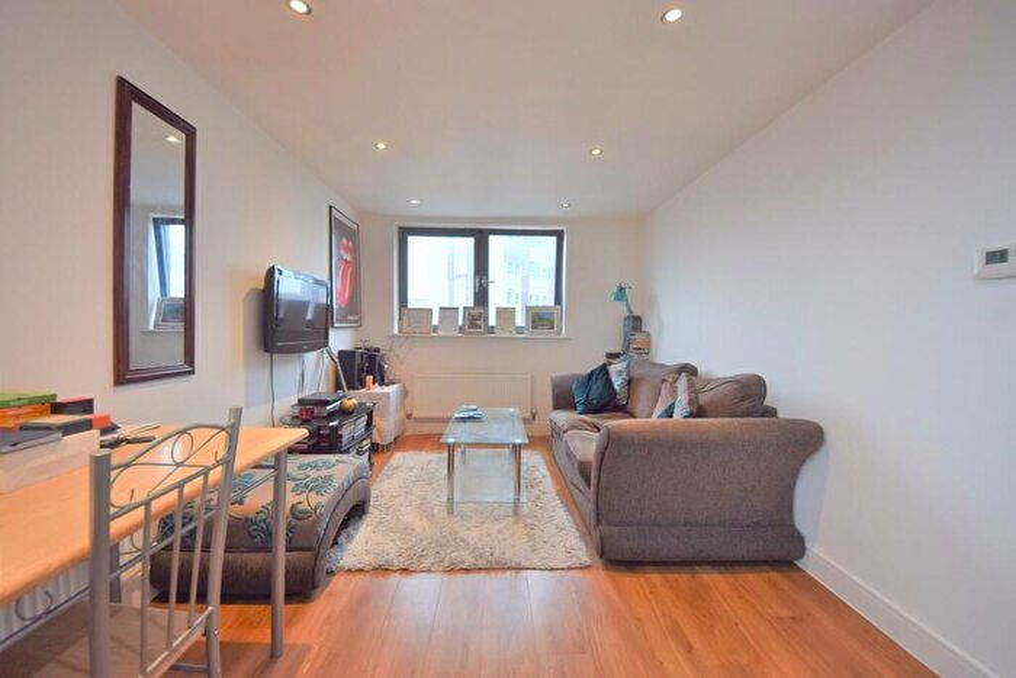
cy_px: 339
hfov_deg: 85.4
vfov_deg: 63.2
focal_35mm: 20
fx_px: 550
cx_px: 508
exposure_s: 1/100
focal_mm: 13
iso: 400
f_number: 5
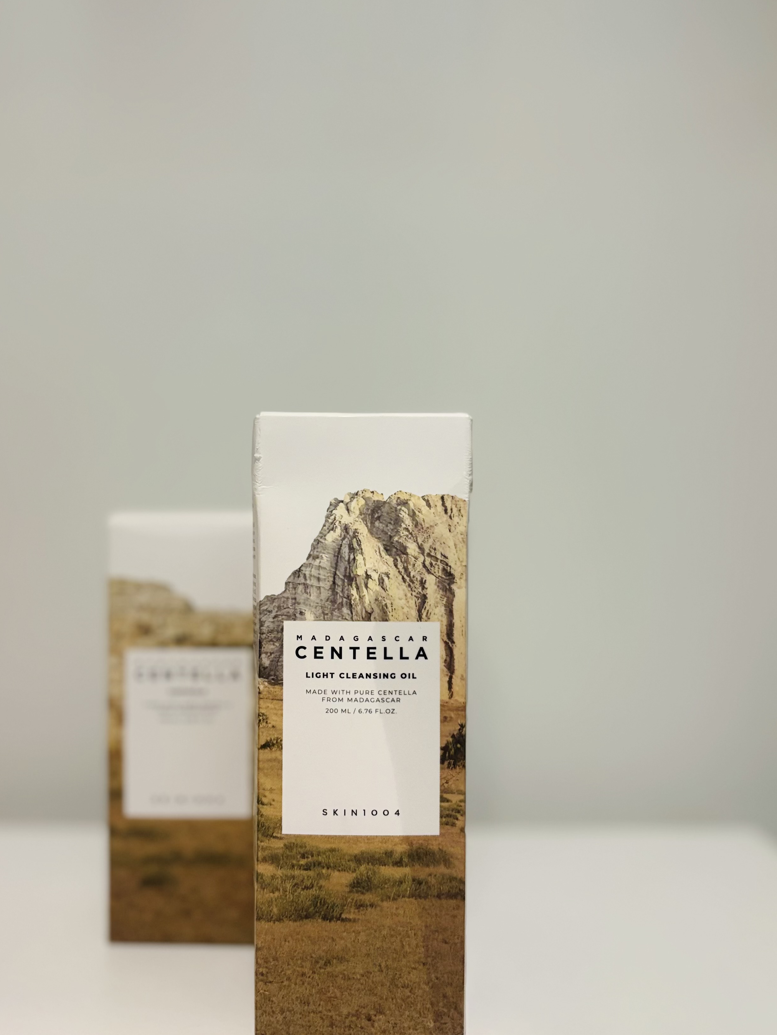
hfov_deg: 44.0
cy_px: 527
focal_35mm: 32
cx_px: 324
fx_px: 958
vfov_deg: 56.8
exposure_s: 1/60
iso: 250
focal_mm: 5.96
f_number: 1.6
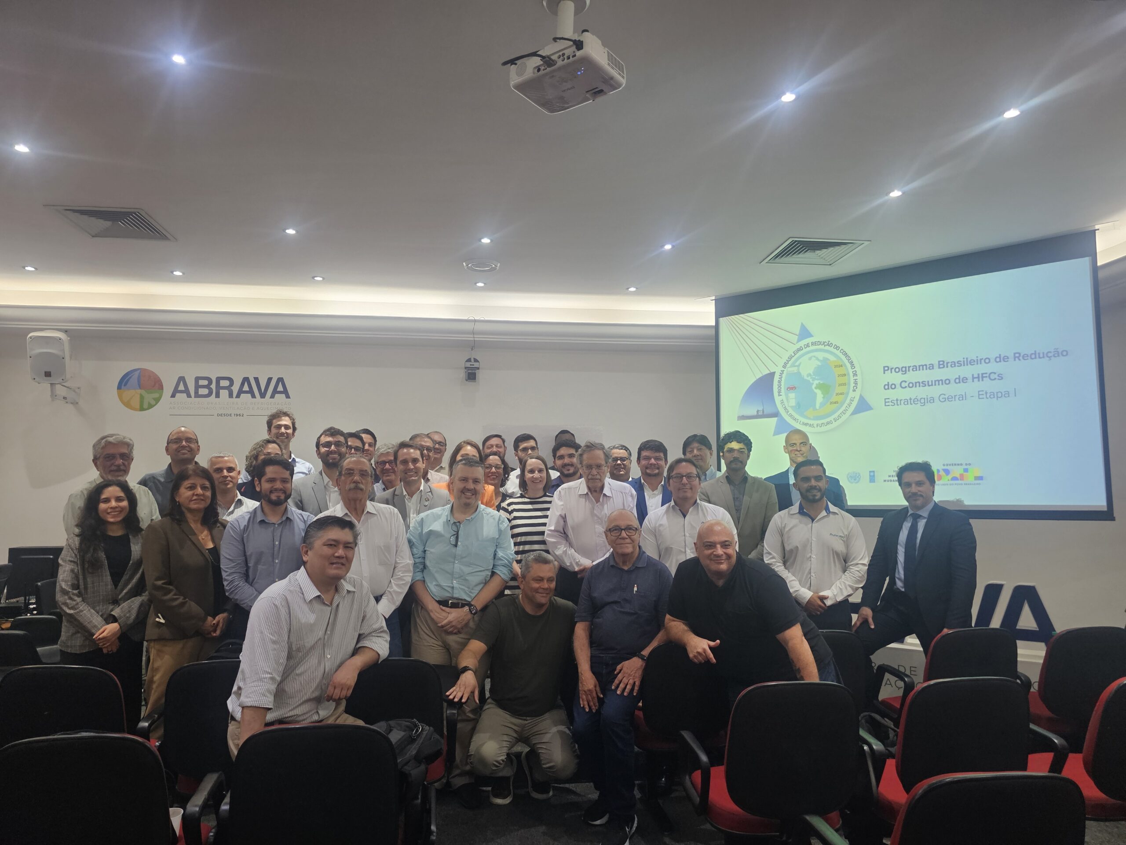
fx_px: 748
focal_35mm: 23
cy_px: 422
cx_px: 563
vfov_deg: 58.9
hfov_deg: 73.9
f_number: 1.7
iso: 250
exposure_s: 1/120
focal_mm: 6.3
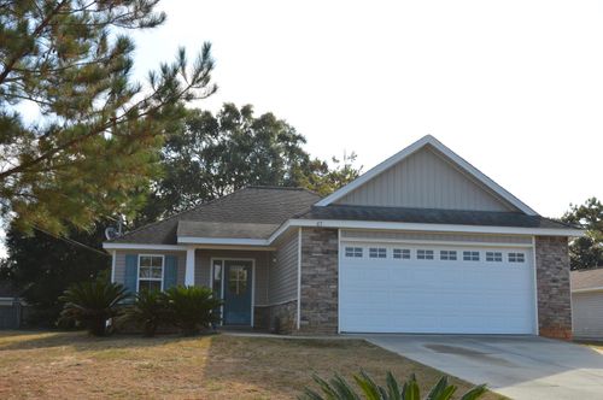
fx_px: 652
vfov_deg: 34.1
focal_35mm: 39
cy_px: 200
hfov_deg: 49.6
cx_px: 302
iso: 100
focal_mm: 26
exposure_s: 1/200
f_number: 8
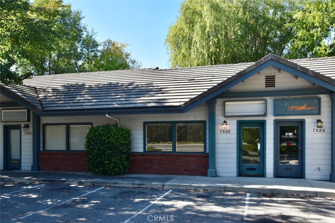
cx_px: 168
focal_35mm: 30
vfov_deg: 43.6
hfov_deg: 61.9
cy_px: 112
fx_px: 279
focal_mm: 20
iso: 400
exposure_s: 1/200
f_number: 10
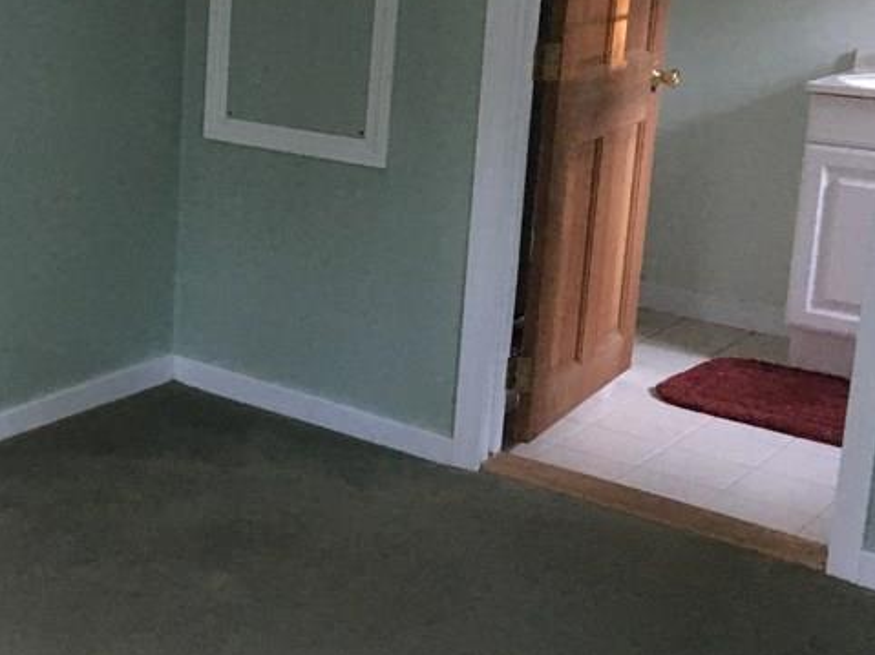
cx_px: -31
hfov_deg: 28.9
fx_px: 1567
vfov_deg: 23.5
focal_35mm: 62
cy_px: 182
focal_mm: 4.15
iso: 400
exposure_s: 1/15
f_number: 2.2
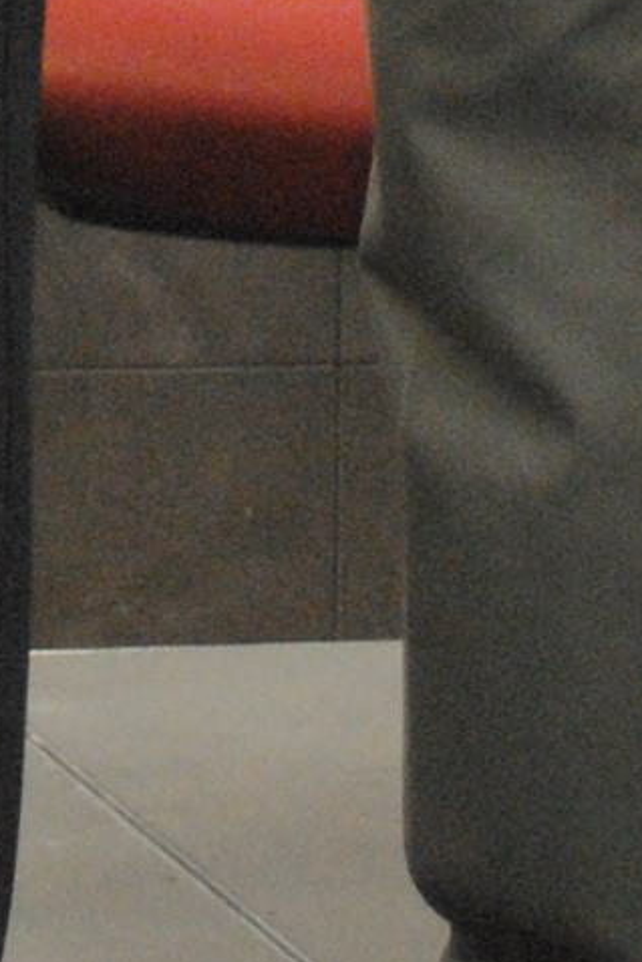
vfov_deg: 5.2
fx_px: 10397
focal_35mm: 389
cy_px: -1135
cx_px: -465
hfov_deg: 3.5
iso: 800
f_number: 4.8
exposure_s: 1/30
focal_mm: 32
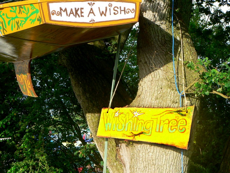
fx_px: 977
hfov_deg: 13.4
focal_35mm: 147
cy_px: 86
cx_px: 115
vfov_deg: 10.1
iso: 80
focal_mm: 24.6
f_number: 4
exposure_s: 1/100
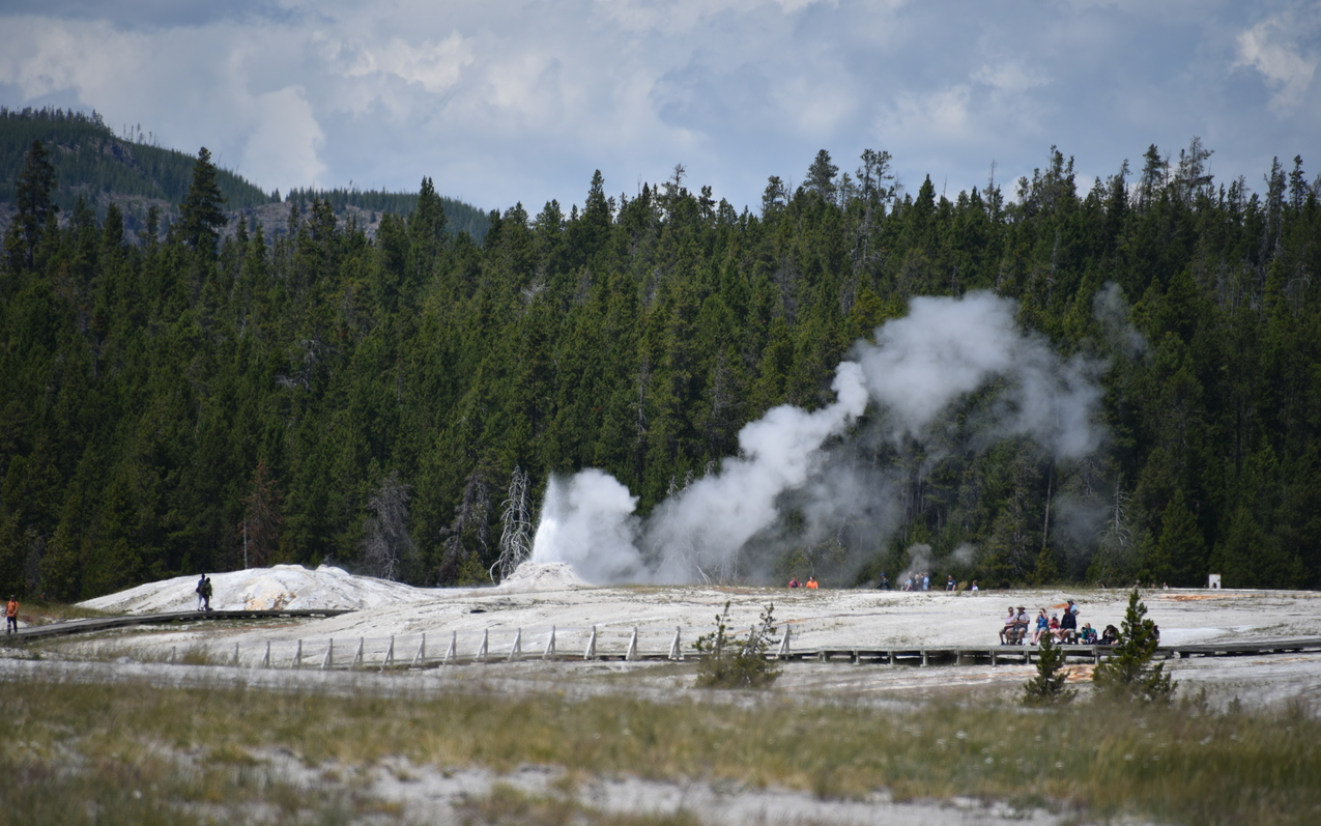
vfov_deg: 4.3
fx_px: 11053
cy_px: 411
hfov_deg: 6.8
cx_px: 660
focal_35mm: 307
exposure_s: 1/640
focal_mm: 300
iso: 100
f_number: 5.6
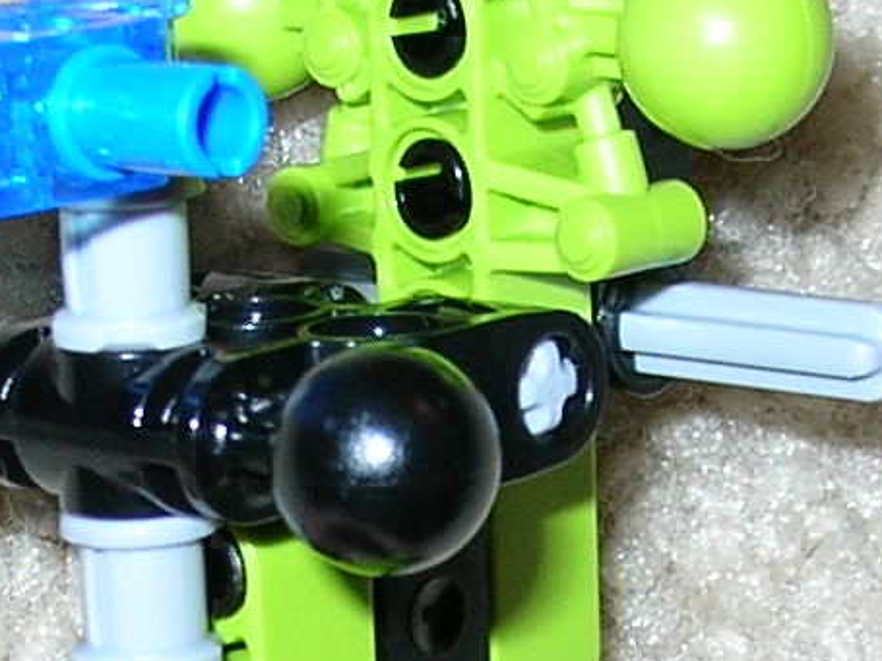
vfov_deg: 8.1
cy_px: 781
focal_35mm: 181
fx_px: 4611
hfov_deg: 10.9
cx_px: 397
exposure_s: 1/60.1
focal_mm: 6
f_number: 2.7
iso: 50
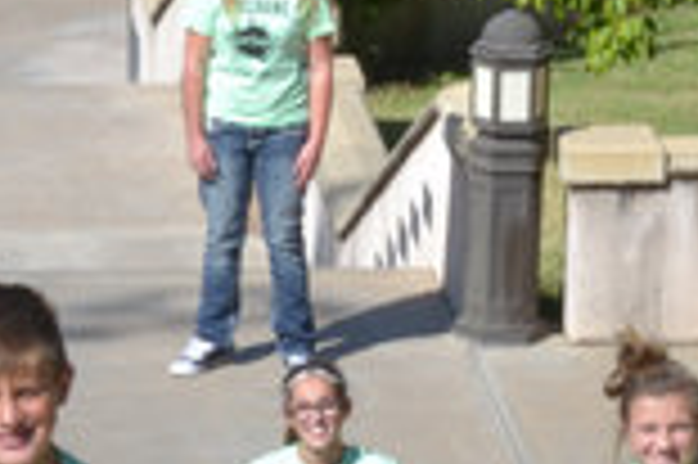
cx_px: -414
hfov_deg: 4.1
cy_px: 396
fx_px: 9742
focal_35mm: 503
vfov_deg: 2.7
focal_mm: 72
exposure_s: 1/40
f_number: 18
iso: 100
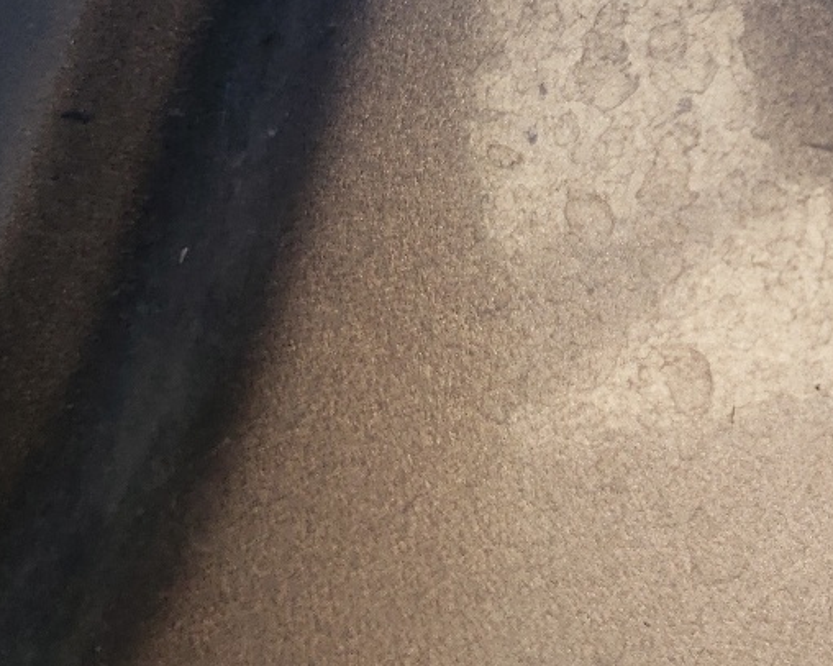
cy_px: 138
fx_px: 1972
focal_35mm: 80
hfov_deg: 21.9
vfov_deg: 19.0
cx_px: 1035
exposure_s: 1/135
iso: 50
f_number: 1.5
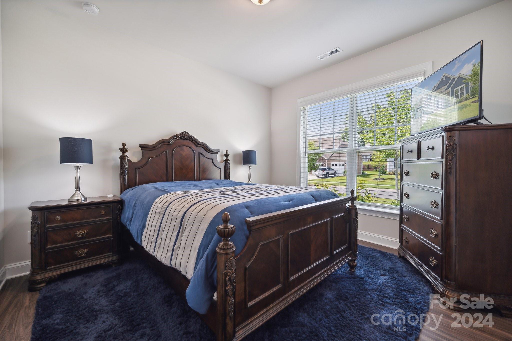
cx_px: 256
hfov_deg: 104.3
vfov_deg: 81.2
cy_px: 170
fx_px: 199
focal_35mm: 14
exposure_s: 1/20
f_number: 7.1
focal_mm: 14
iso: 160
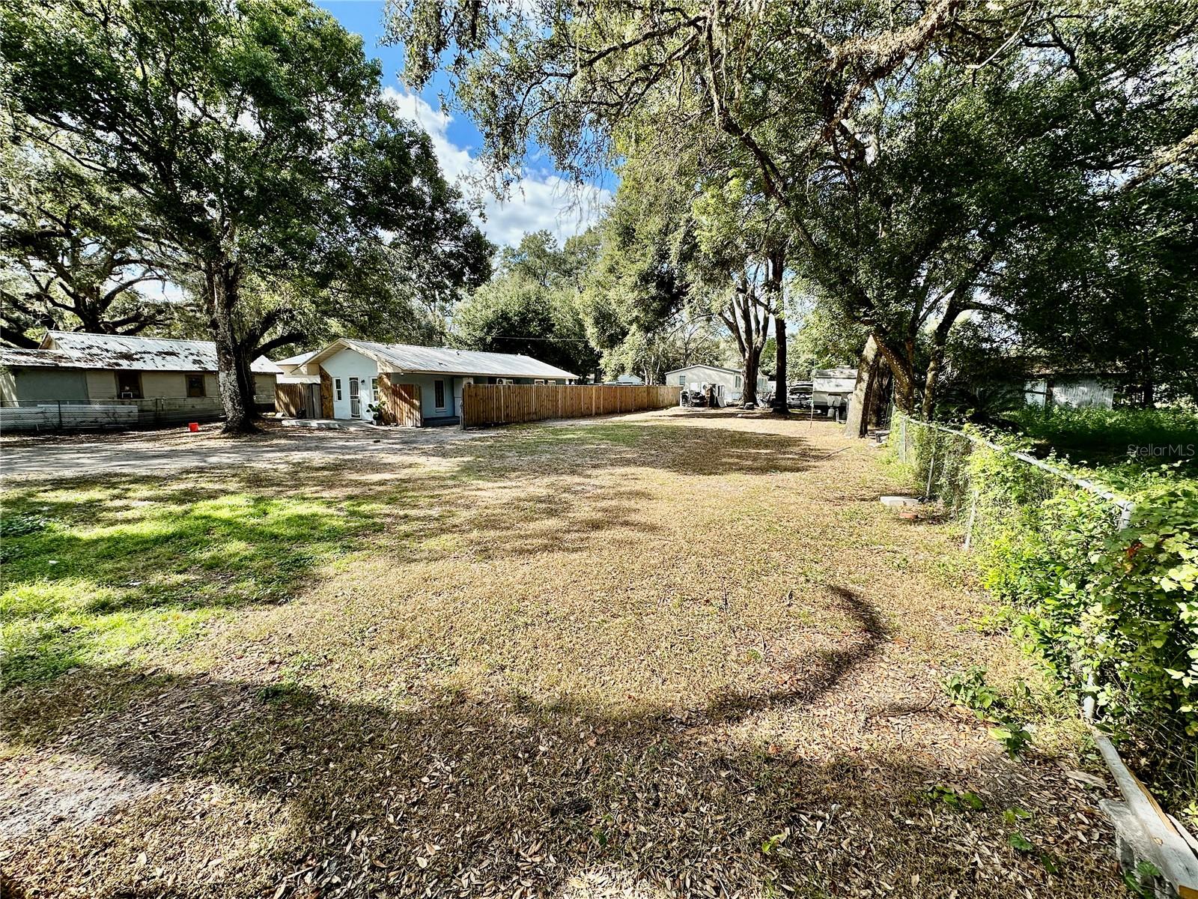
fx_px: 485
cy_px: 450
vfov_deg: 85.7
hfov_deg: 102.1
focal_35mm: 14
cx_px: 599
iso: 40
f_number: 2.2
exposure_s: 1/651
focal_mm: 2.22
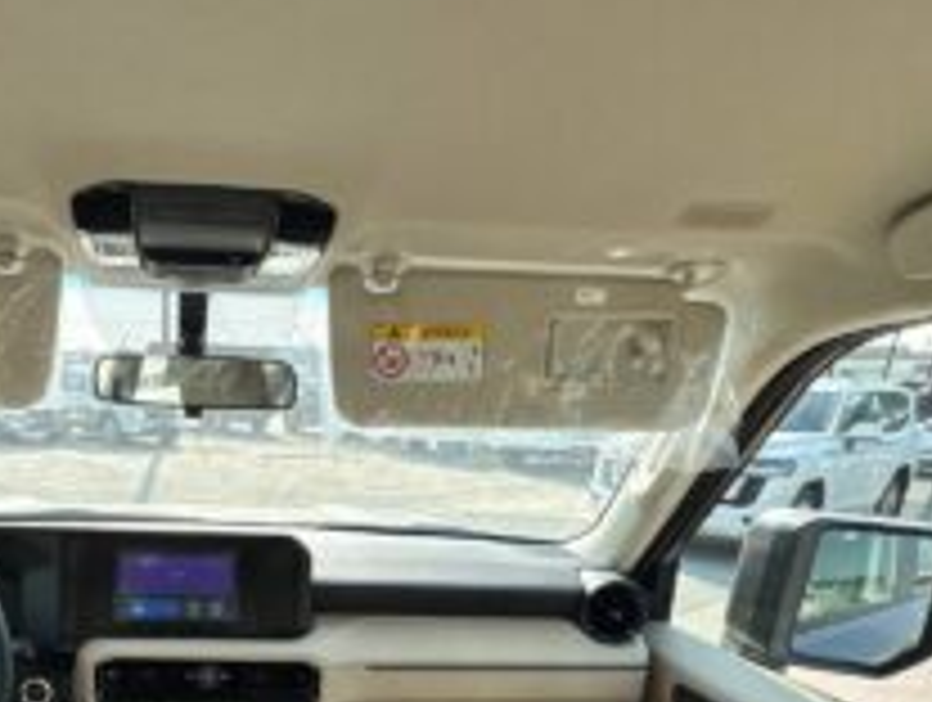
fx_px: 728
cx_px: 221
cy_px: 603
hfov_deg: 61.2
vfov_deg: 47.4
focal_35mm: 27
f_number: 2.2
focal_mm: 2.22
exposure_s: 1/512
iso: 40
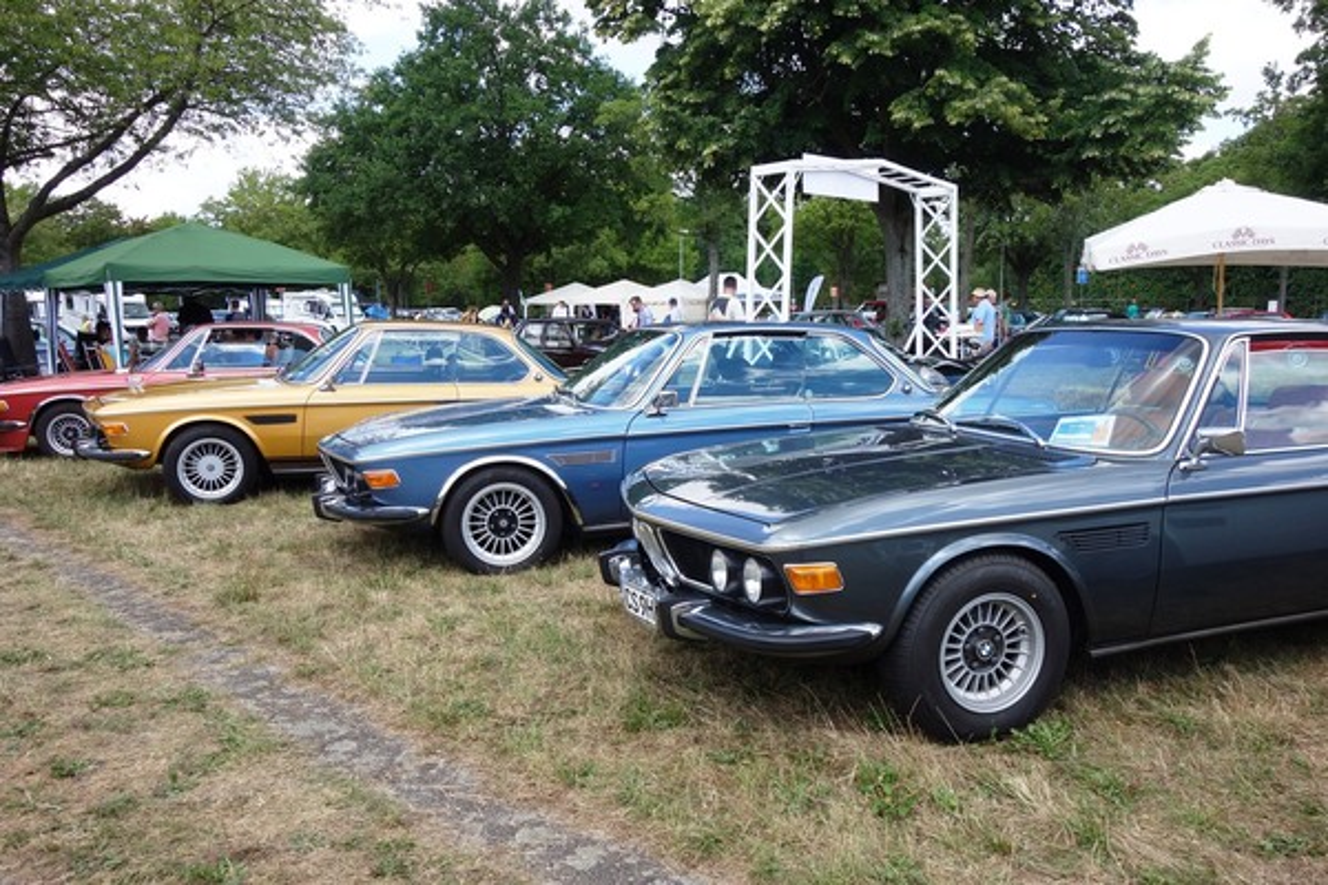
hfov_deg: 65.5
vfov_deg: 46.4
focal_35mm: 28
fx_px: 1033
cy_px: 442
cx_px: 664
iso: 160
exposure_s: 1/250
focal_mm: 10.4
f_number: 5.6
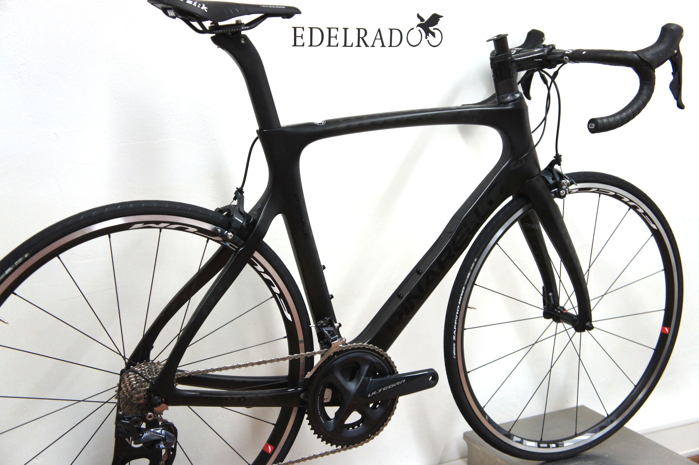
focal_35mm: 48
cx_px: 350
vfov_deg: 28.0
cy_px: 232
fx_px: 931
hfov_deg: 41.1
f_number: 4.5
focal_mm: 32
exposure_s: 1/50
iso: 800
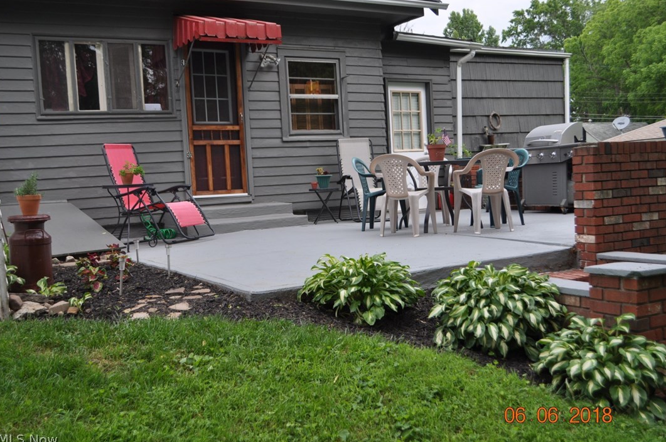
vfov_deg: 33.3
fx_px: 739
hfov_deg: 48.5
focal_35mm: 40
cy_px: 223
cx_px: 336
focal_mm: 26
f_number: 4.2
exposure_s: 1/320
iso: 200
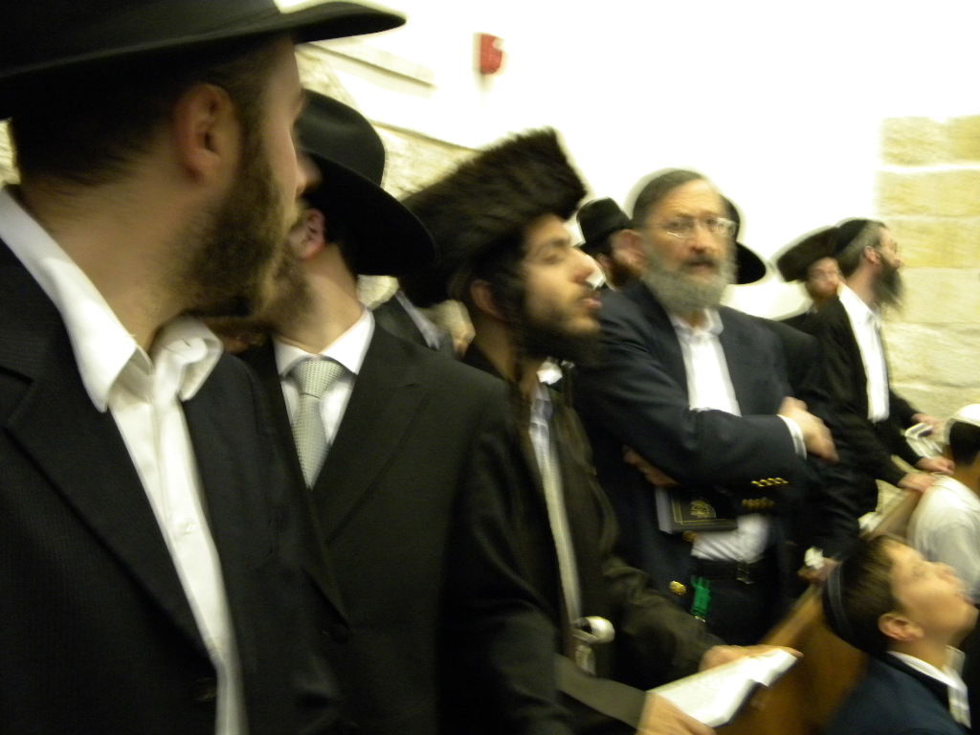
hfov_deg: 45.8
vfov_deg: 35.1
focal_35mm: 41
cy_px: 368
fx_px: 1161
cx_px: 490
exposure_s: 1/7.1
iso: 400
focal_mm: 7.3
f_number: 3.8
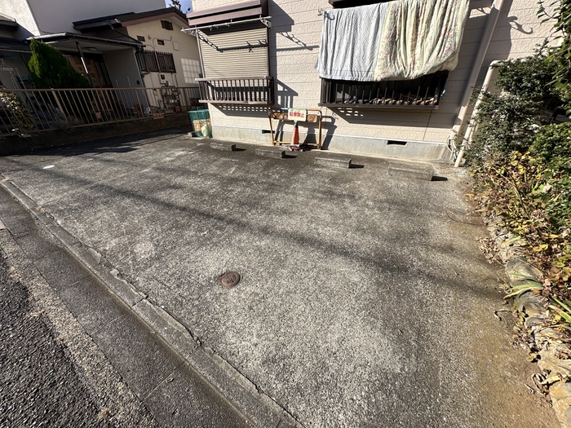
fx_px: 231
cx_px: 286
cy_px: 214
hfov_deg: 102.1
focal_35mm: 14
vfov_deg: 85.7
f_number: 2.2
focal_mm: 2.22
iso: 50
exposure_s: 1/1114
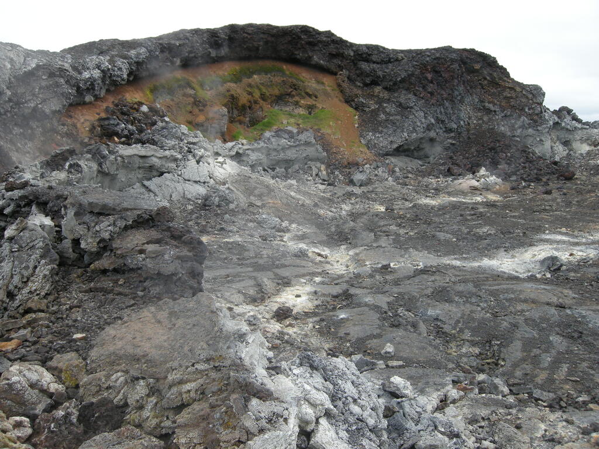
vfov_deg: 40.7
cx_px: 300
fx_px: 606
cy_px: 224
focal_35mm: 35
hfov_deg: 52.6
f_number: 3.8
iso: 100
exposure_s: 1/154
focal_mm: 7.5
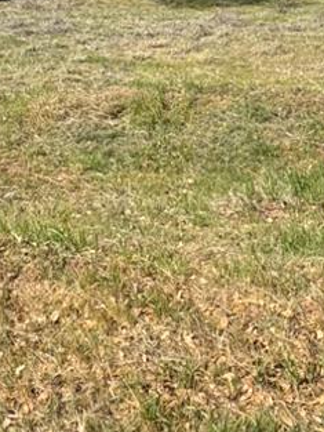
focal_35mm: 67
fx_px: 836
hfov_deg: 21.9
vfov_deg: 24.8
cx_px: 168
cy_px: -145
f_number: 2.2
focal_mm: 2.22
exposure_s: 1/1395
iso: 50
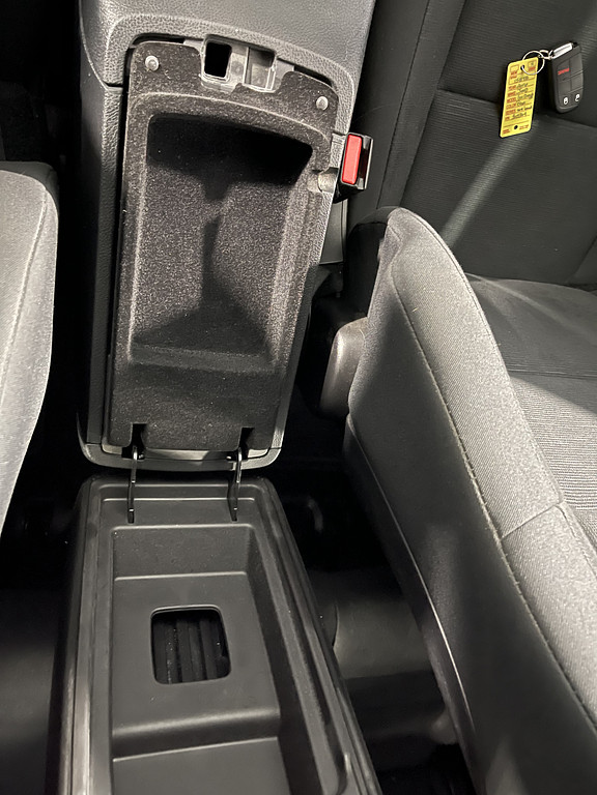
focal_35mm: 25
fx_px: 575
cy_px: 398
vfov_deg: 69.4
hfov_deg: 54.9
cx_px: 298
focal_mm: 5.1
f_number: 1.6
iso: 1600
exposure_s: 1/15
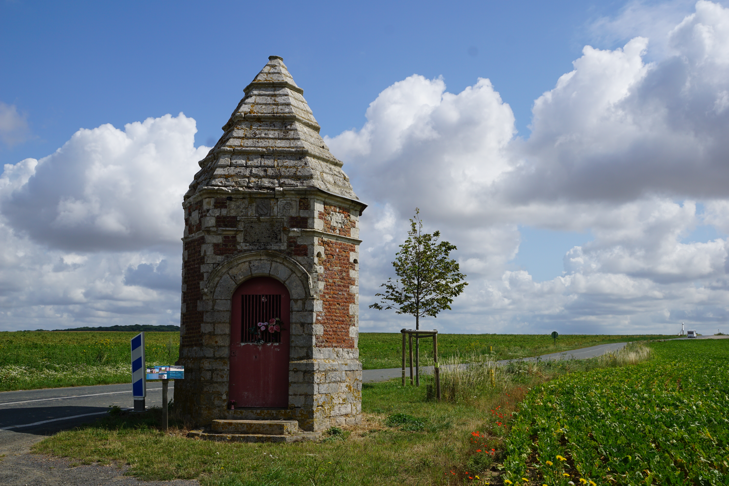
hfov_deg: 49.6
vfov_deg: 34.2
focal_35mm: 39
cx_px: 364
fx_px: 790
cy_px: 243
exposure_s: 1/250
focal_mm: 26
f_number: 10
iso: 100
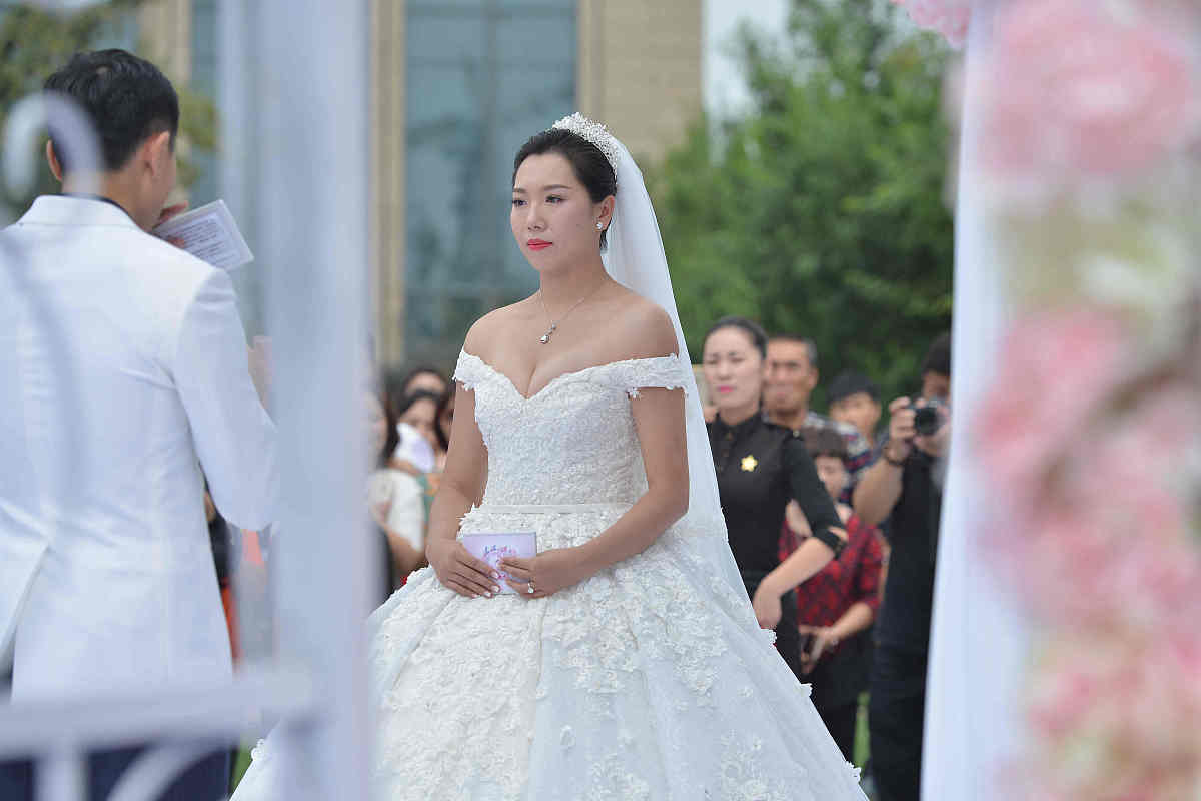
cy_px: 400
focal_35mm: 130
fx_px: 4337
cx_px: 600
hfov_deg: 15.8
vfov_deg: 10.5
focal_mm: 130
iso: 200
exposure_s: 1/1250
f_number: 4
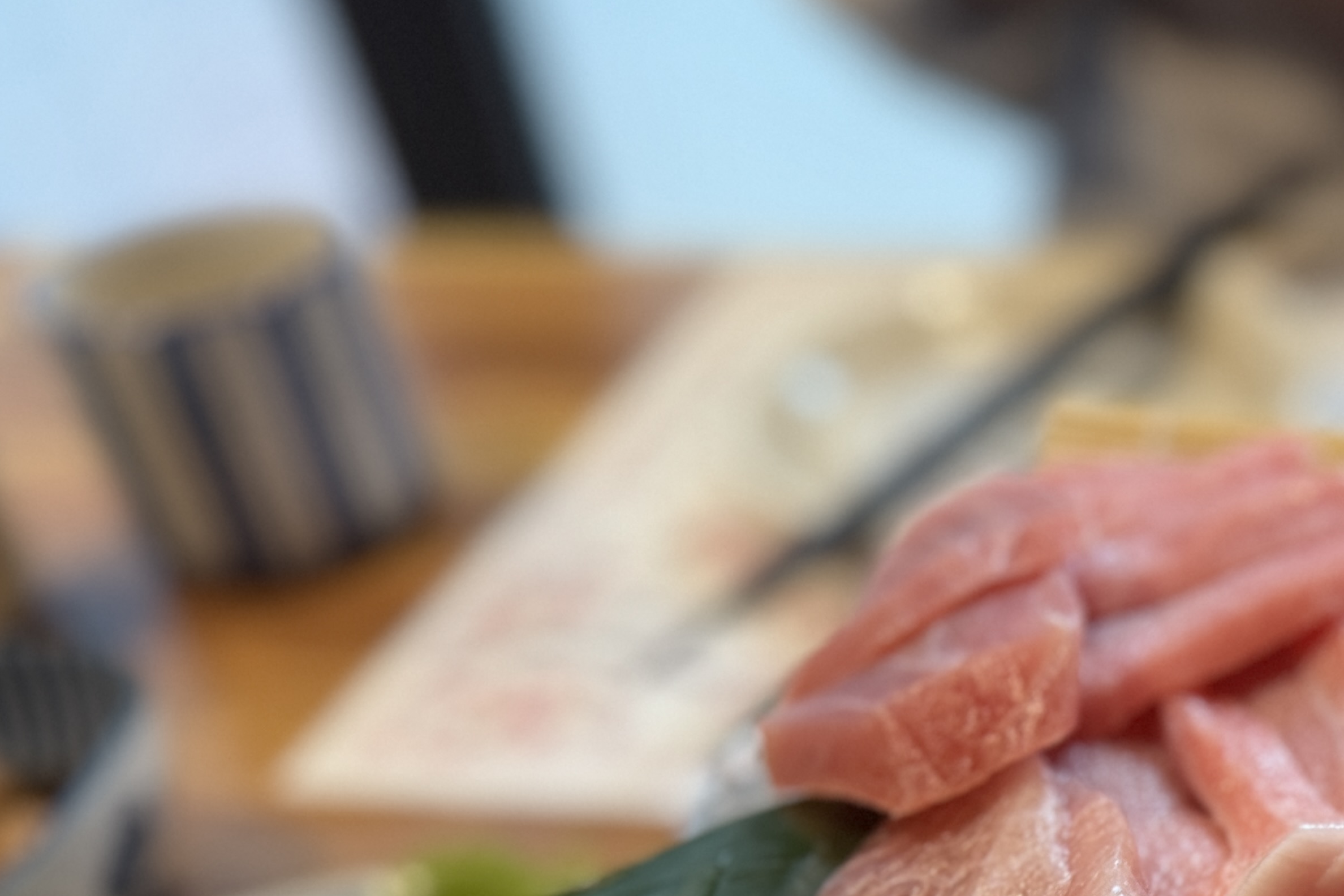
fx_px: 2240
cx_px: 1530
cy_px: 1083
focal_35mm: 60
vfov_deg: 21.0
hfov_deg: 29.6
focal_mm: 6.76
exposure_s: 1/60
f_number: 1.78
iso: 160
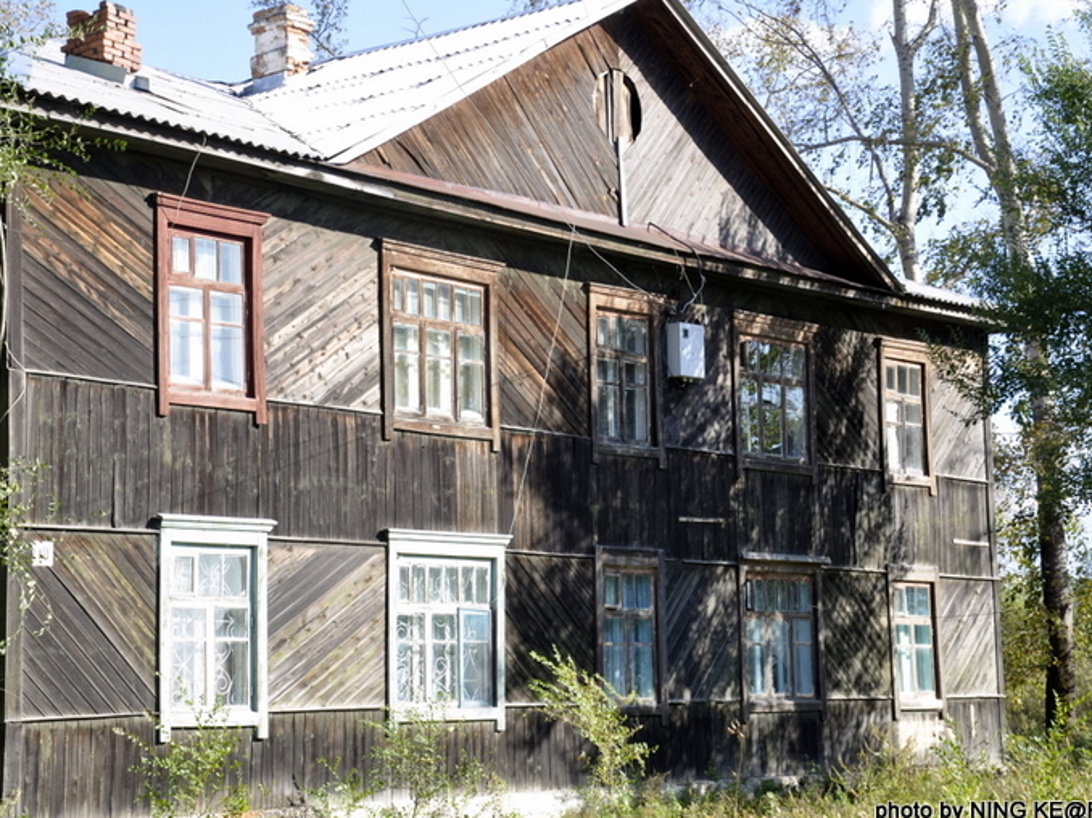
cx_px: 546
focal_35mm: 77
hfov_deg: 25.5
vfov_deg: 19.2
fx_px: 2415
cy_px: 422
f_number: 7.1
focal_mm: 45
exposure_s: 1/200
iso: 200
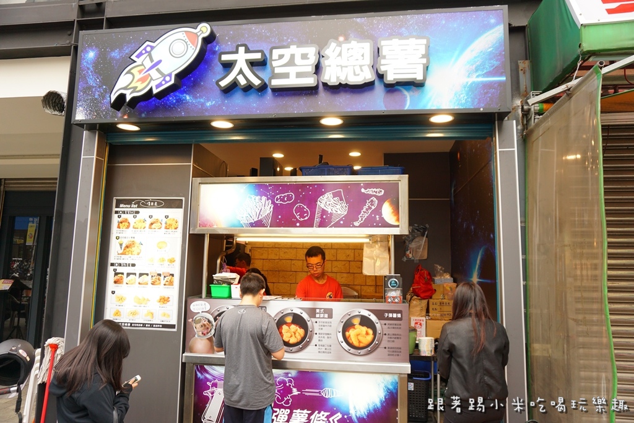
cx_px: 317
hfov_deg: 73.7
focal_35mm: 24
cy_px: 212
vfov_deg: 53.1
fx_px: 423
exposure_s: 1/60
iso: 250
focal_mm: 16
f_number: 4
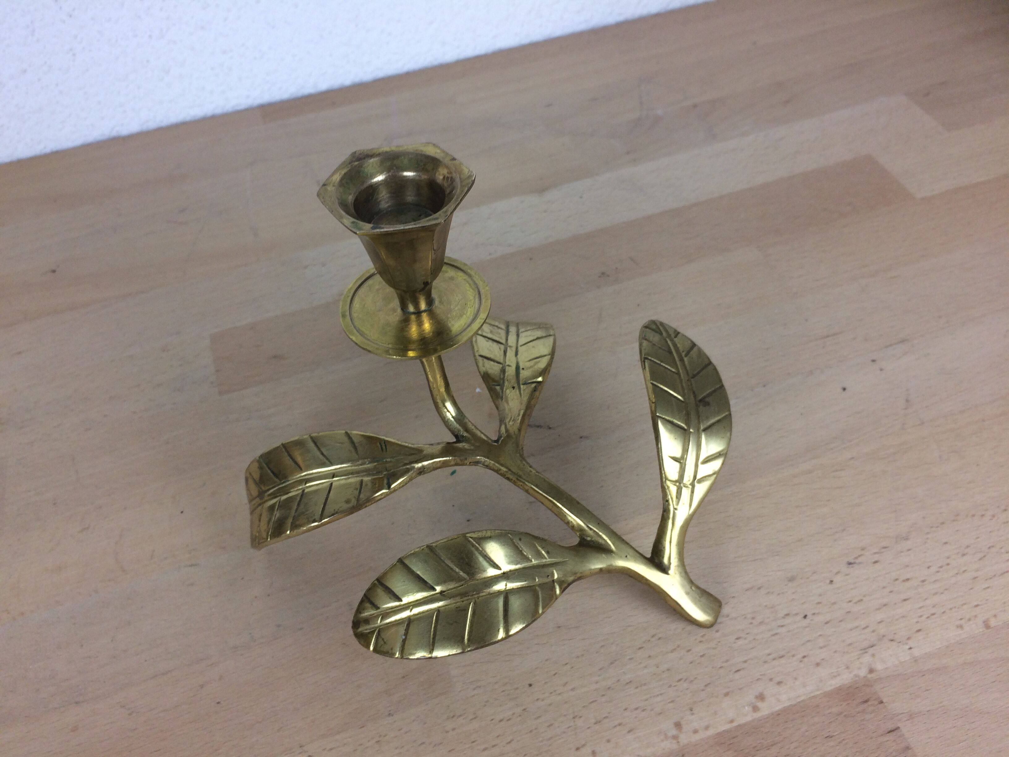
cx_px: 504
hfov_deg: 61.7
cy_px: 378
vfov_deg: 48.2
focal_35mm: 29
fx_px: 845
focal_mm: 4.15
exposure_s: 1/100
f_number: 2.2
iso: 64
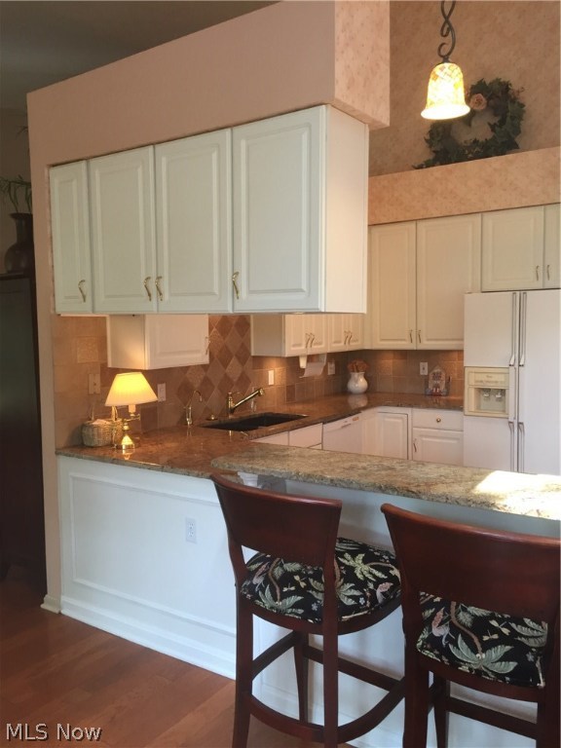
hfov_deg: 48.2
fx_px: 627
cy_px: 374
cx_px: 280
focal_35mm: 29
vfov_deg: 61.7
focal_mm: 4.15
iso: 40
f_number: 2.2
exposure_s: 1/30
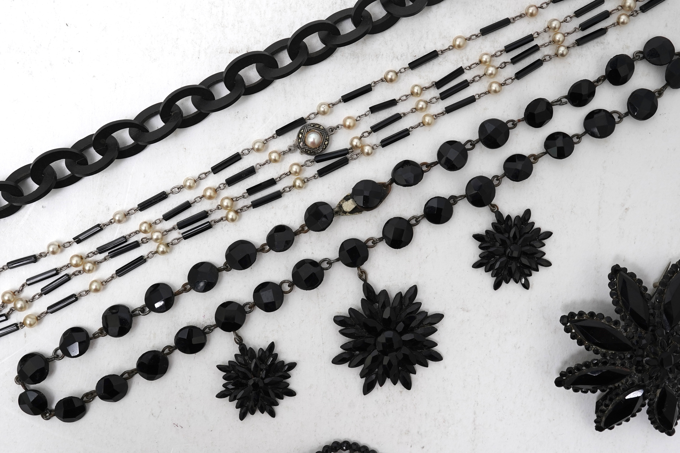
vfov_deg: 29.9
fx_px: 850
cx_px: 340
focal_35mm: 45
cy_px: 226
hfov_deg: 43.6
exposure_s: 1/125
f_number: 18
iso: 320
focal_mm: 30
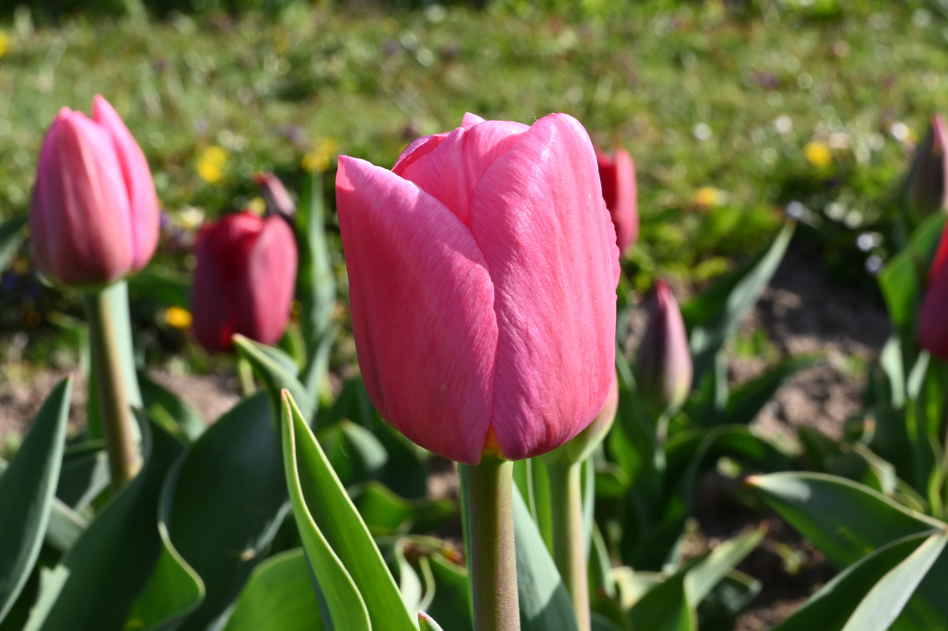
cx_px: 474
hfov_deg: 40.4
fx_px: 1290
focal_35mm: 49
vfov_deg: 27.5
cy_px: 316
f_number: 16
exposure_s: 1/60
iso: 200
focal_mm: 49
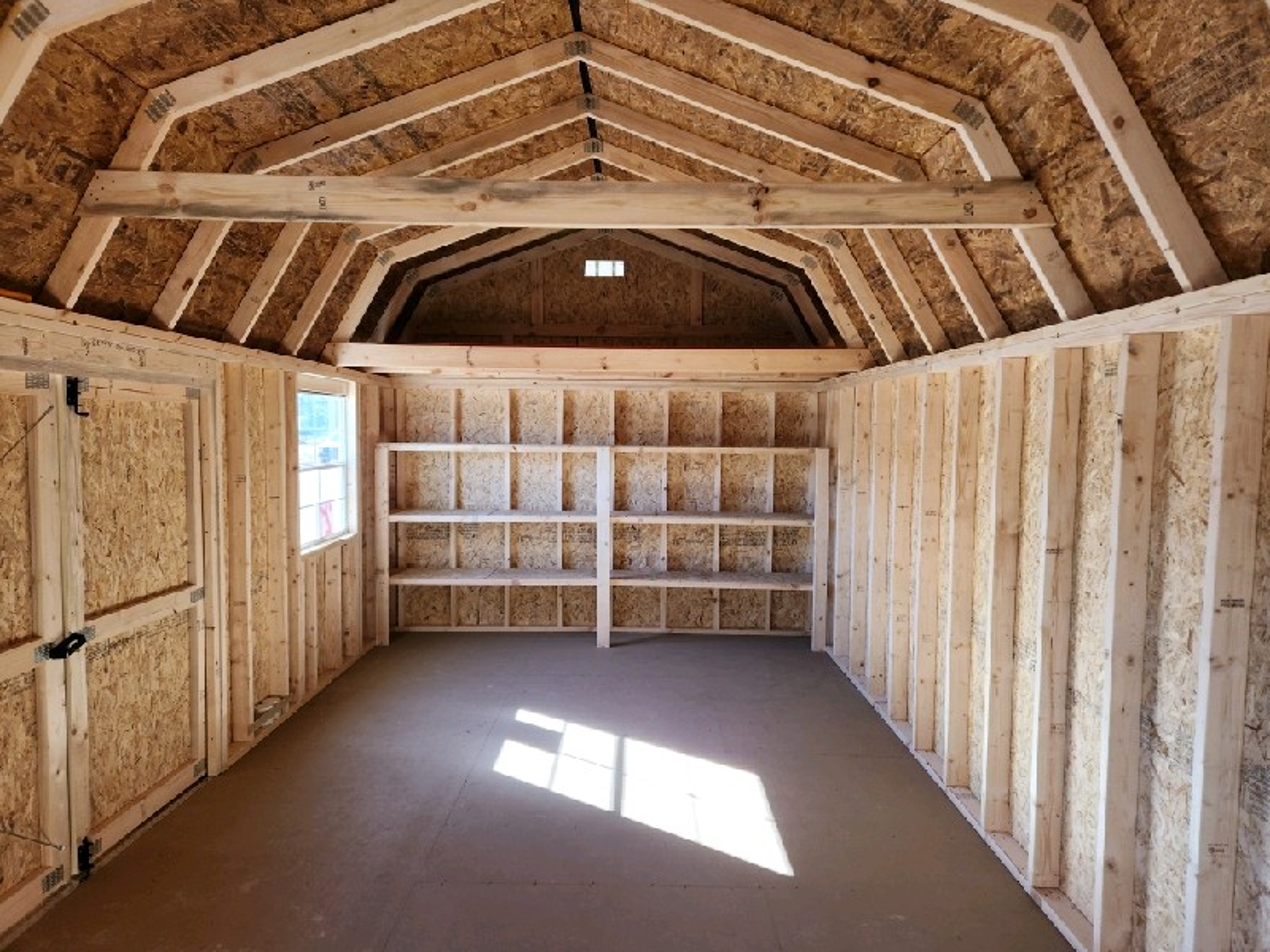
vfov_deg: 58.9
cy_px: 476
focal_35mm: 23
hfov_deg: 73.9
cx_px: 635
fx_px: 844
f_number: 1.8
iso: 40
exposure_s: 1/60.2
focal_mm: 5.4
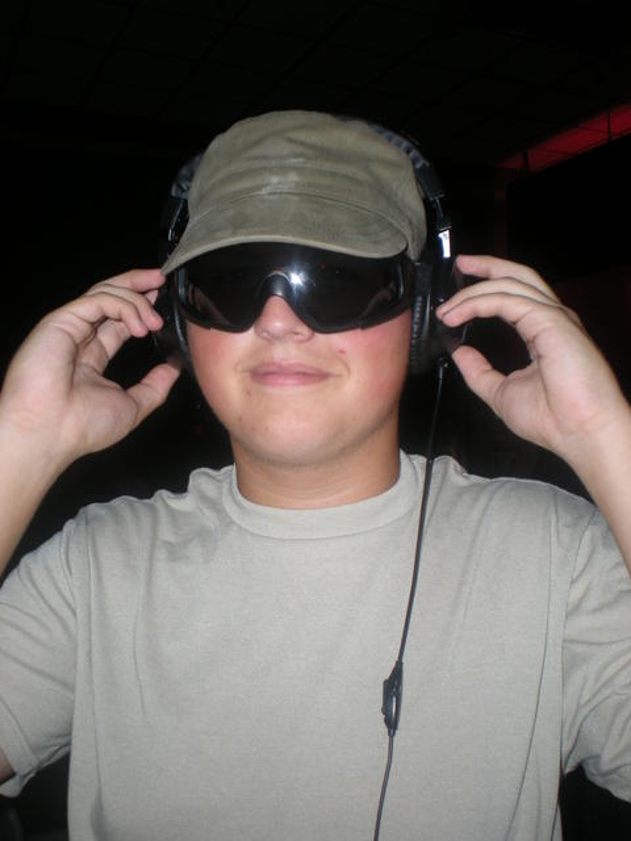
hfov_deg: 37.7
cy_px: 420
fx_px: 924
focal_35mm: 38
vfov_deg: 49.0
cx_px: 316
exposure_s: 1/60
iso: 64
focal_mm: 6.3
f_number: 3.1
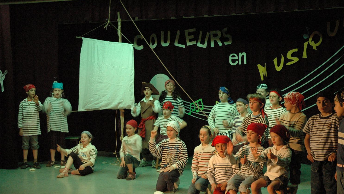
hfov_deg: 30.2
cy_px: 115
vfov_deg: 17.2
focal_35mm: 70
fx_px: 639
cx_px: 174
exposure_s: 1/15
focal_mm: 44
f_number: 4.5
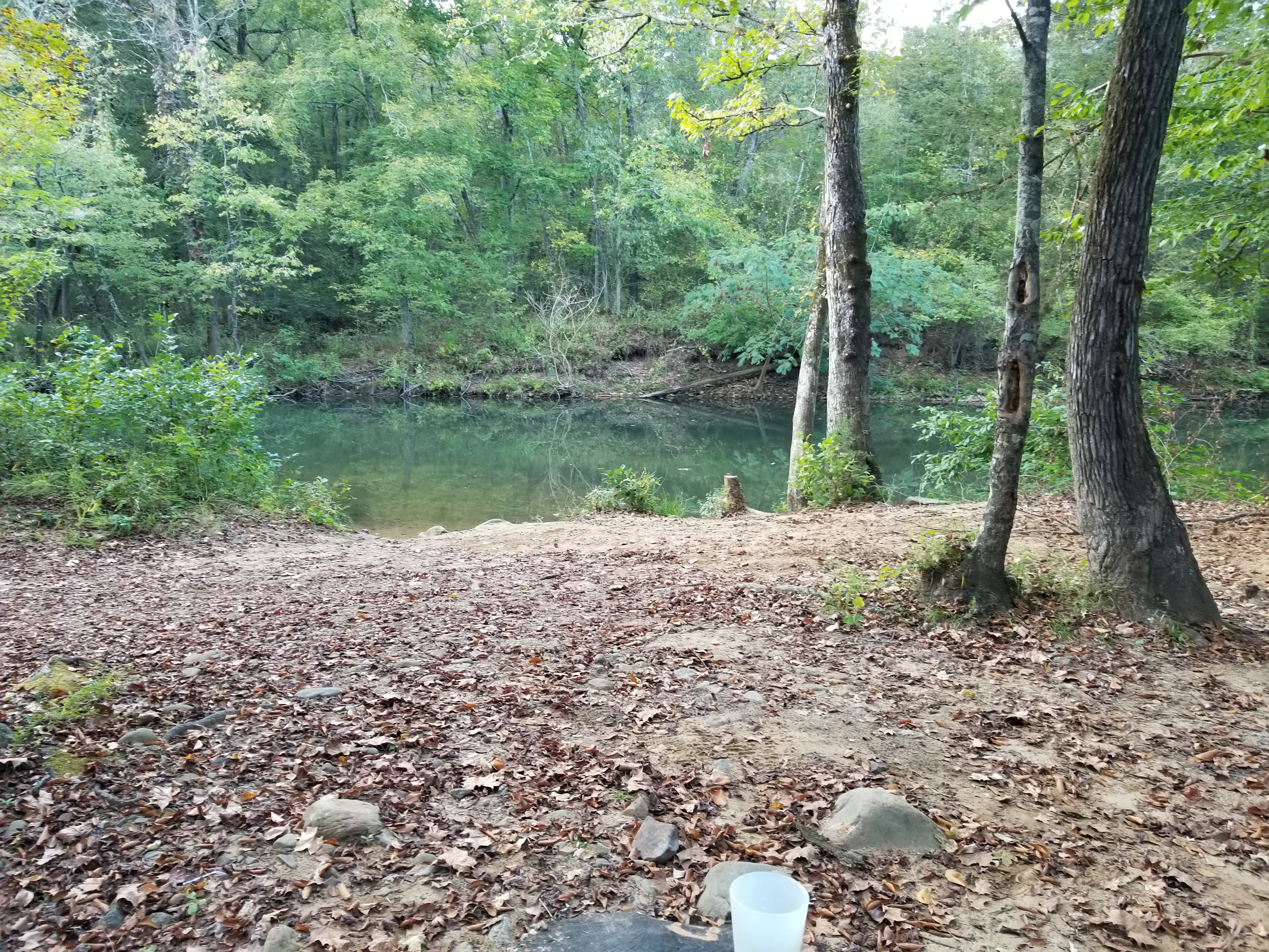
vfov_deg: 53.1
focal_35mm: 26
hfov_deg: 67.3
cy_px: 476
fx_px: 953
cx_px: 634
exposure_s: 1/30
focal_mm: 4.25
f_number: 1.7
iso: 160
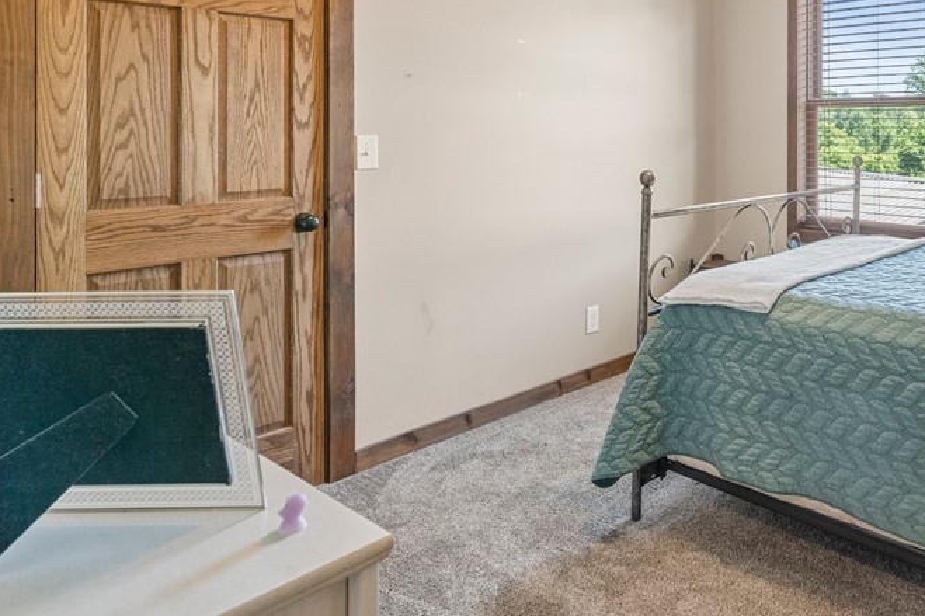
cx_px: 692
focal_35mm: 28
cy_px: 113
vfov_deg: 43.9
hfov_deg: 61.8
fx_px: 719
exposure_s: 1/5
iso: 1000
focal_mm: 17
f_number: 7.1
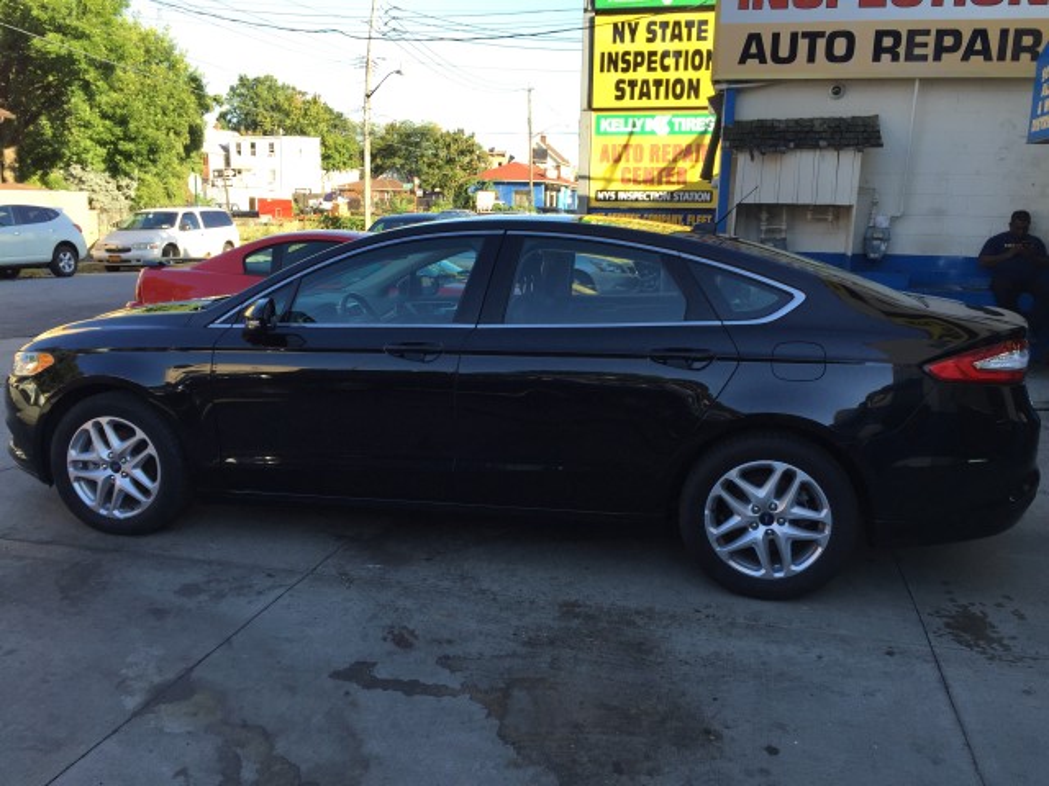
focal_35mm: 29
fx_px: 879
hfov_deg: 61.7
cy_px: 393
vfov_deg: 48.2
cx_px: 524
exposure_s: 1/388
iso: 32
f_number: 2.2
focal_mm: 4.15
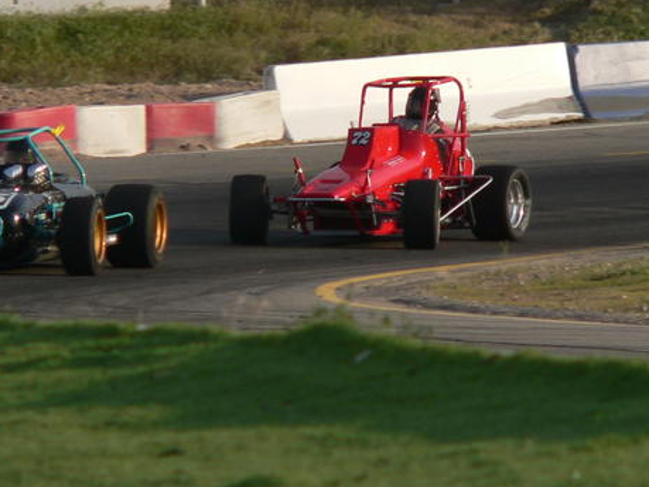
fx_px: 13945
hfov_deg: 2.7
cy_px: 183
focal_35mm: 744
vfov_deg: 2.0
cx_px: 488
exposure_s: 1/500
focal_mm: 72
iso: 80
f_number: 4.6
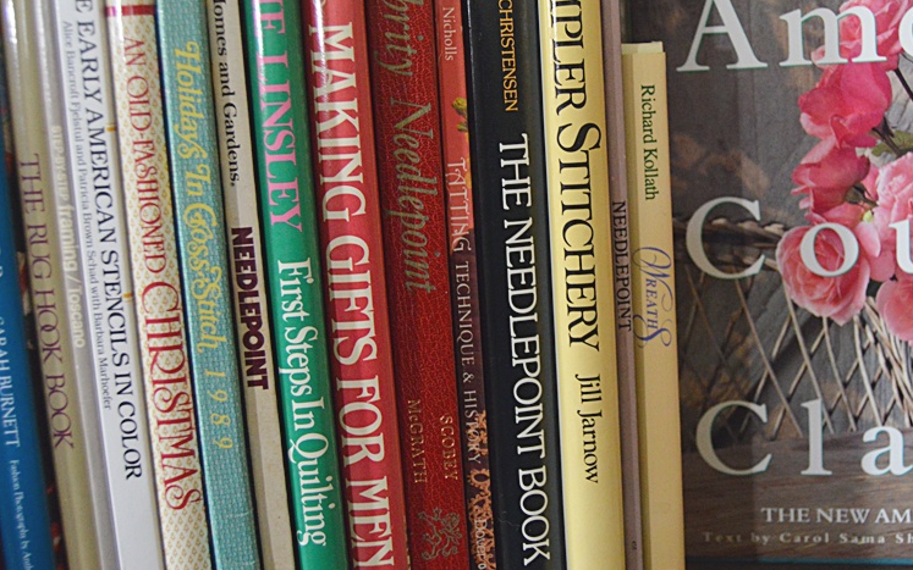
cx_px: 565
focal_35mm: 45
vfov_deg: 28.6
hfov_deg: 44.0
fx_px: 1120
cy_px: 251
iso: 2000
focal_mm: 22
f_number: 3.5
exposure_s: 1/60
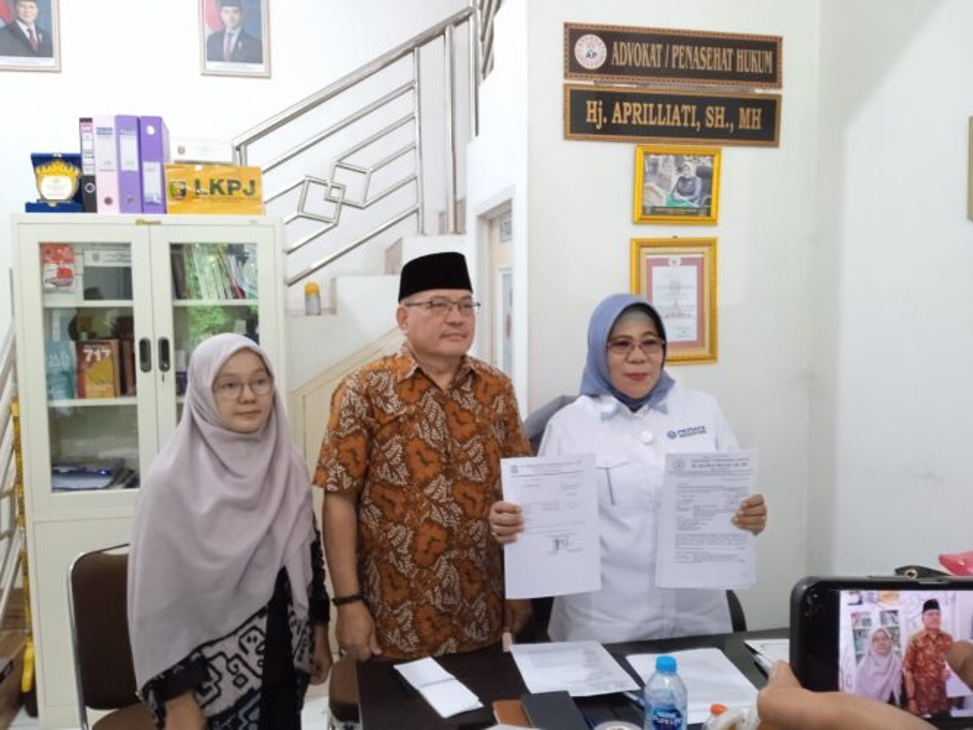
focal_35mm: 28
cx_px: 486
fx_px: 787
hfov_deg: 63.4
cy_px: 365
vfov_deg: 49.7
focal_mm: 3.43
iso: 650
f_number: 2.2
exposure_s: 1/20
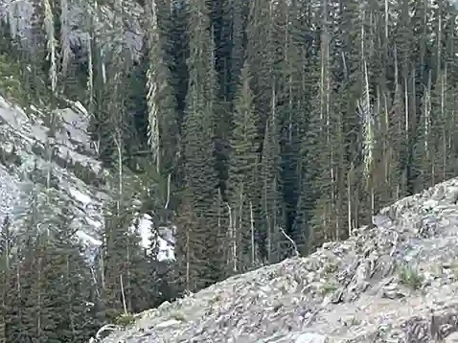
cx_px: -17
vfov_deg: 4.4
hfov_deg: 6.0
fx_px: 4364
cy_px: 822
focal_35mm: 330
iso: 50
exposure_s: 1/99
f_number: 2.8
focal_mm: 9
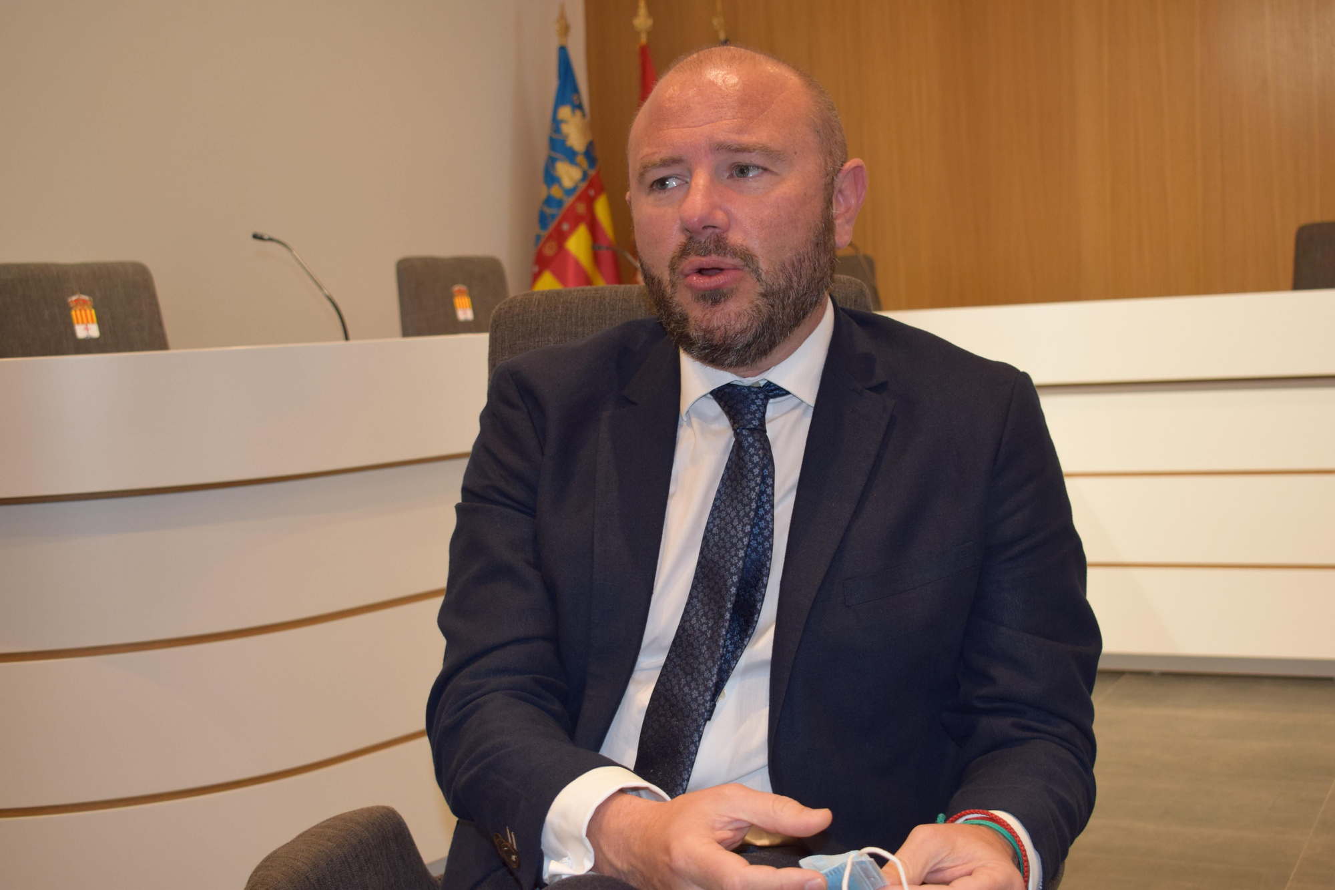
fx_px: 1780
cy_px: 445
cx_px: 668
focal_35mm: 48
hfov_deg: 41.1
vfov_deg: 28.1
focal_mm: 32
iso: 800
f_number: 5.6
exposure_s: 1/125
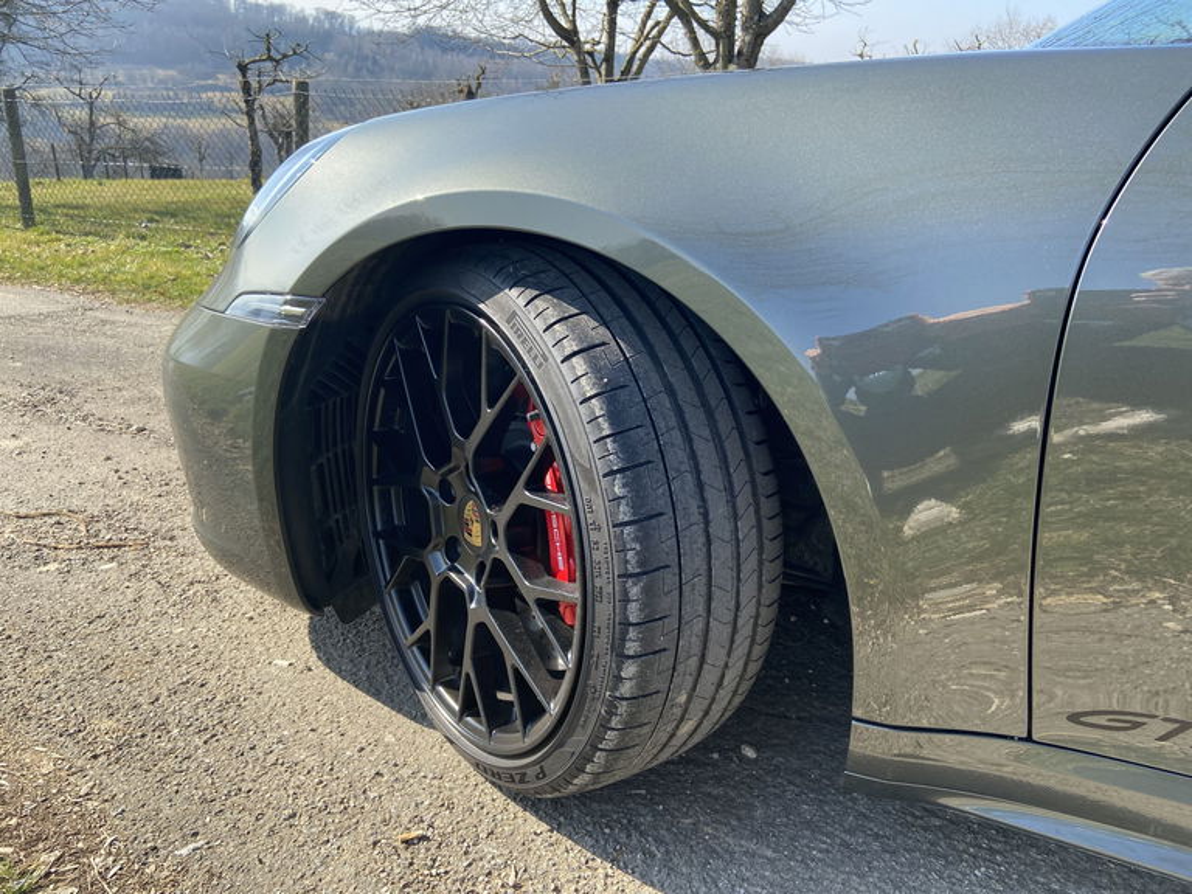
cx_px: 596
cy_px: 447
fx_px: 895
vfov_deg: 53.1
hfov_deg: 67.3
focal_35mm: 26
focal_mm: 4.25
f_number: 1.8
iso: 32
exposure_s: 1/778
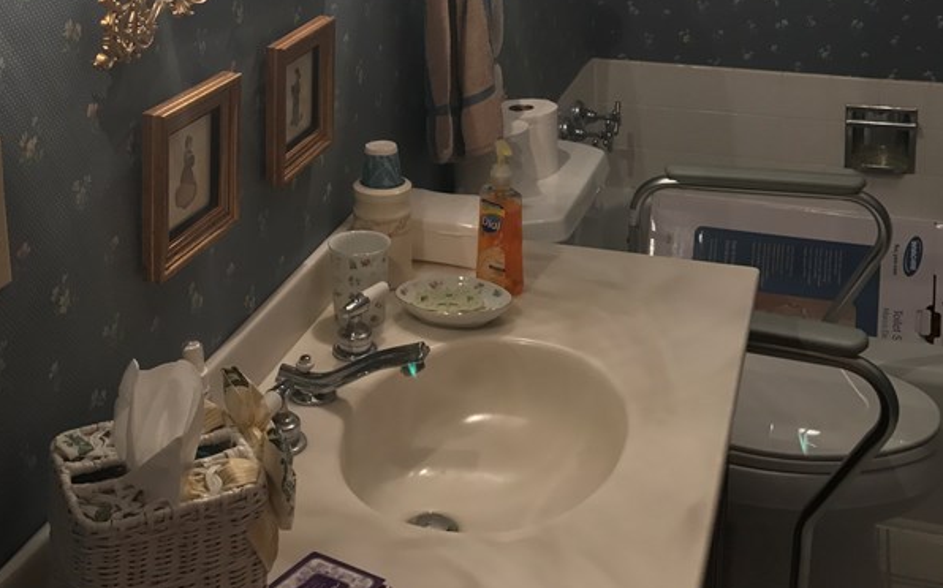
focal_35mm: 51
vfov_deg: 24.2
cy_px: 3
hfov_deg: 39.6
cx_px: 446
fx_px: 1310
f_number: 1.8
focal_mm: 3.99
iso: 50
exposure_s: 1/30
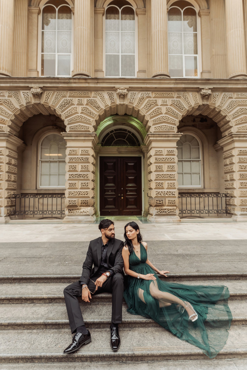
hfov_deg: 61.9
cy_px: 185
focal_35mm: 20
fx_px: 206
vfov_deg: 84.0
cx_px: 124
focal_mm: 20
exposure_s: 1/320
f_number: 2
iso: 500
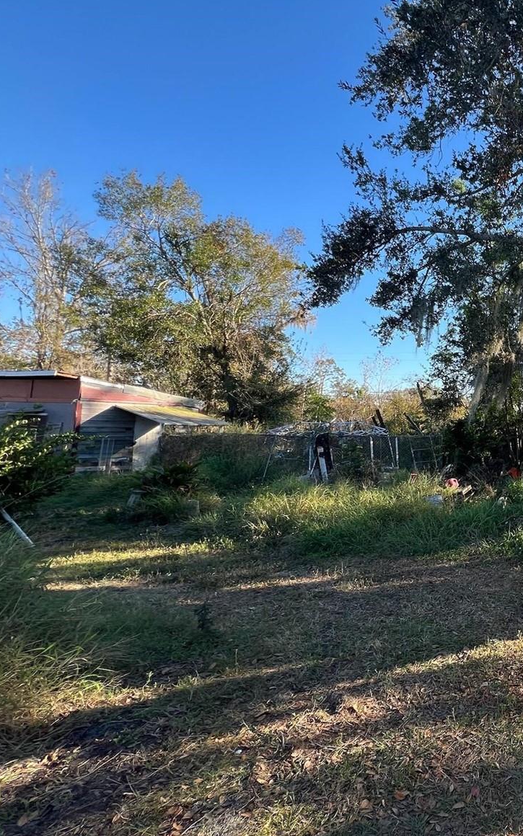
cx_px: 561
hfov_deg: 47.3
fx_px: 433
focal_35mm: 19
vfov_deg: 88.0
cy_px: 404
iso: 32
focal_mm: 1.57
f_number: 1.8
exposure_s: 1/238
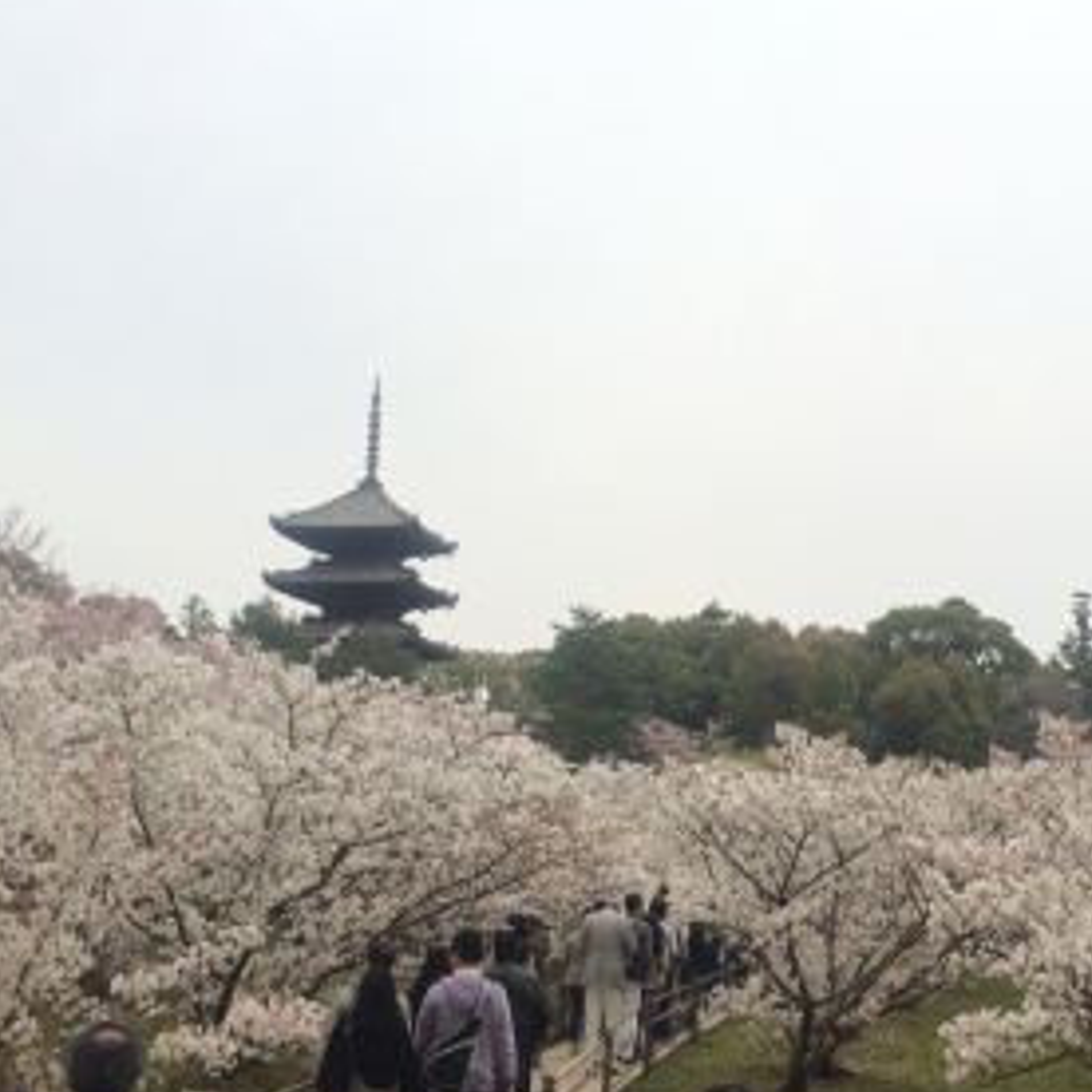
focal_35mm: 48
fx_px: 1713
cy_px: 560
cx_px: 752
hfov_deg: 34.9
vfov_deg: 35.4
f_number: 2.2
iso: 32
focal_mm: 4.12
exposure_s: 1/873
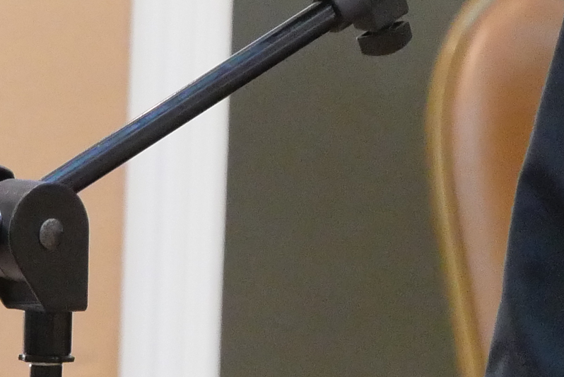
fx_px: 9044
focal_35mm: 577
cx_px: 757
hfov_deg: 3.6
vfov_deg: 2.4
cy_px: -16
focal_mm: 60
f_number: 5.6
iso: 3200
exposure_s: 1/40
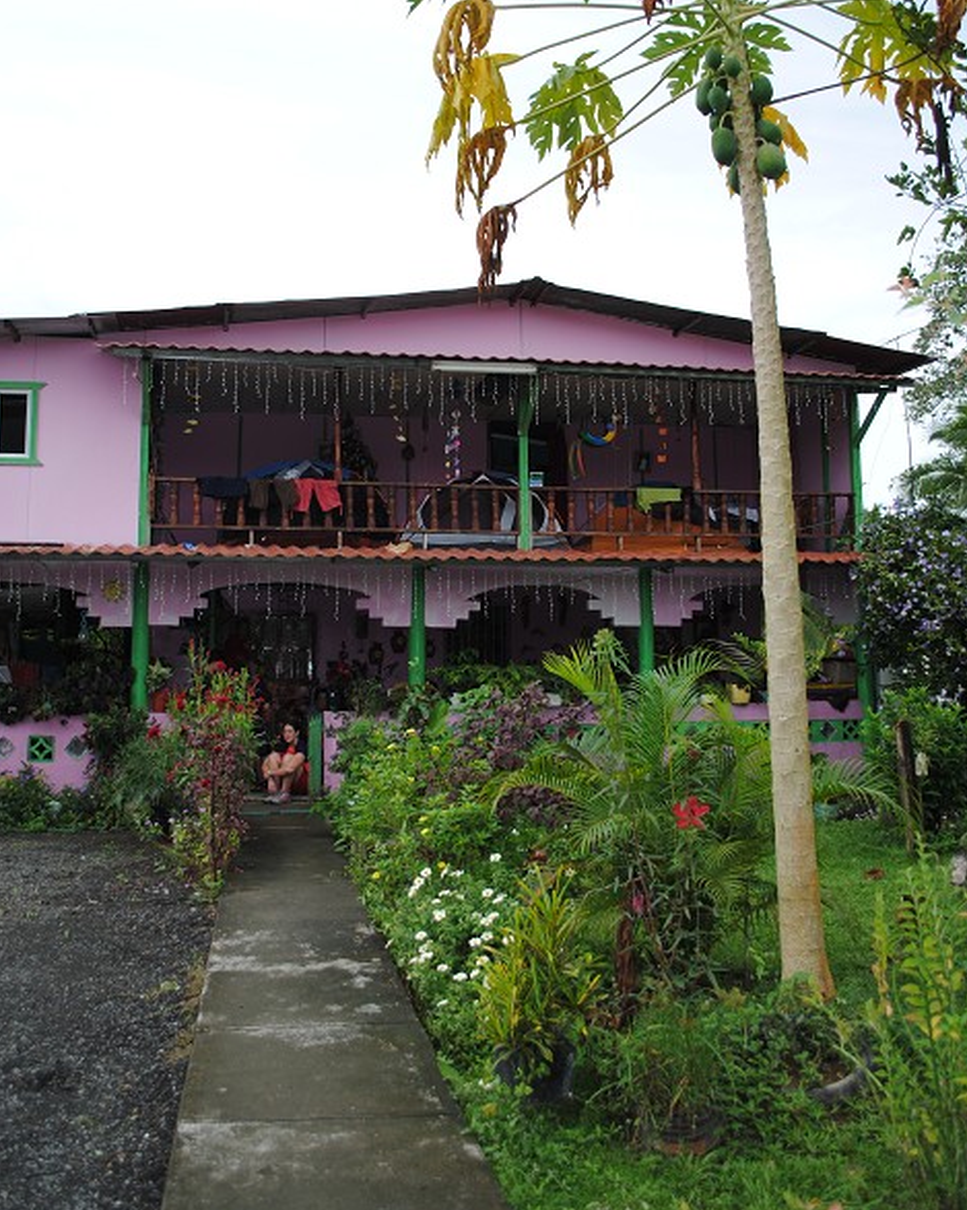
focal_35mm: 31
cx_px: 474
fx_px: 1110
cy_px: 504
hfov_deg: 47.1
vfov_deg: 56.9
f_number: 3.5
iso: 100
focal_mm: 18
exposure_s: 1/200
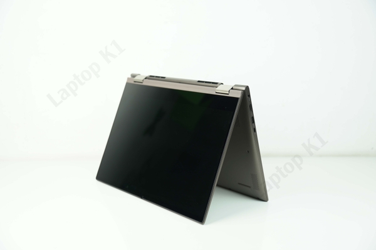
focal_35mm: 48
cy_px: 125
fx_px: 501
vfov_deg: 28.1
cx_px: 188
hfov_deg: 41.1
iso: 100
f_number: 2.8
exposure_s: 1/60
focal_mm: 32
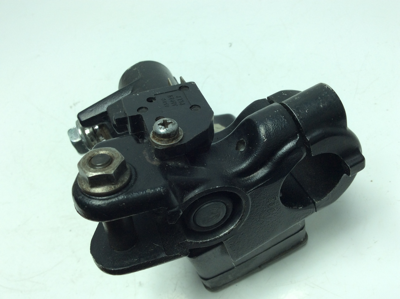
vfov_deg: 44.1
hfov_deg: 56.9
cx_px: 200
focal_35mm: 32
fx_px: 369
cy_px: 150
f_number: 2.4
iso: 32
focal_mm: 3.3
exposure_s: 1/282
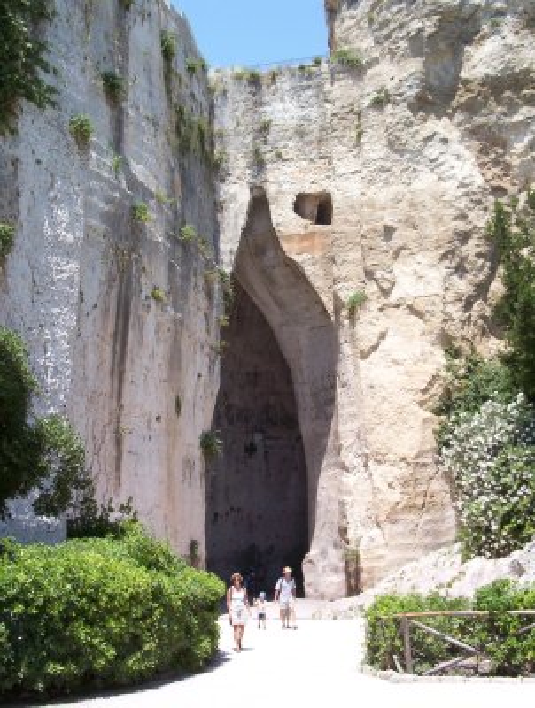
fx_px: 800
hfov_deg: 37.0
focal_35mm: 39
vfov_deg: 47.8
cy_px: 354
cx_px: 268
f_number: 4.5
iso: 100
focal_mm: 6
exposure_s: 1/489
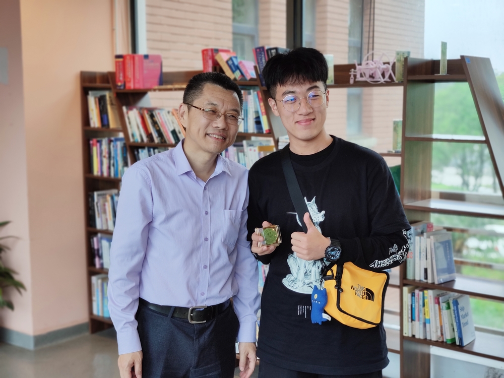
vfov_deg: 29.1
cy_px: 189
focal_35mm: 50
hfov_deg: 38.2
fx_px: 728
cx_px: 252
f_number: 2
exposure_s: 1/71
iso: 52
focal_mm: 8.16
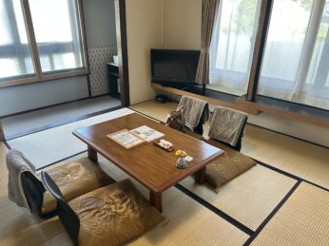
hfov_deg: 69.4
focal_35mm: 25
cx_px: 159
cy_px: 123
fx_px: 237
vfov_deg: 54.8
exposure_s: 1/89
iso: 250
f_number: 1.78
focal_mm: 6.86
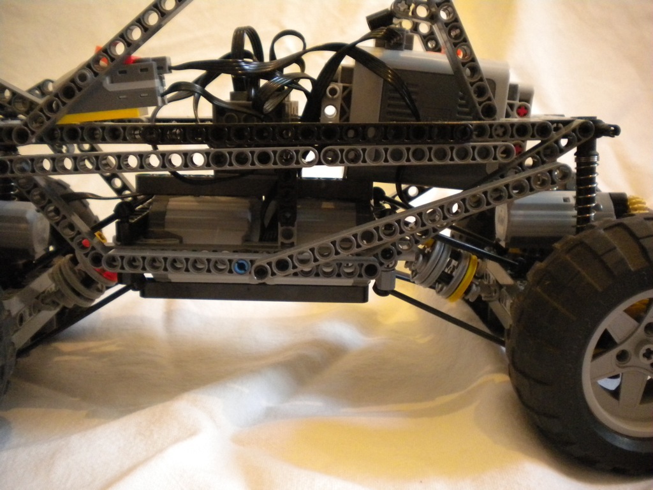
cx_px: 326
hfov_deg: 52.6
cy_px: 245
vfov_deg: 40.7
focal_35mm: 35
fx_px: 660
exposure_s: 1/33.6
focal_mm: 6.3
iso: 800
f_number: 3.1
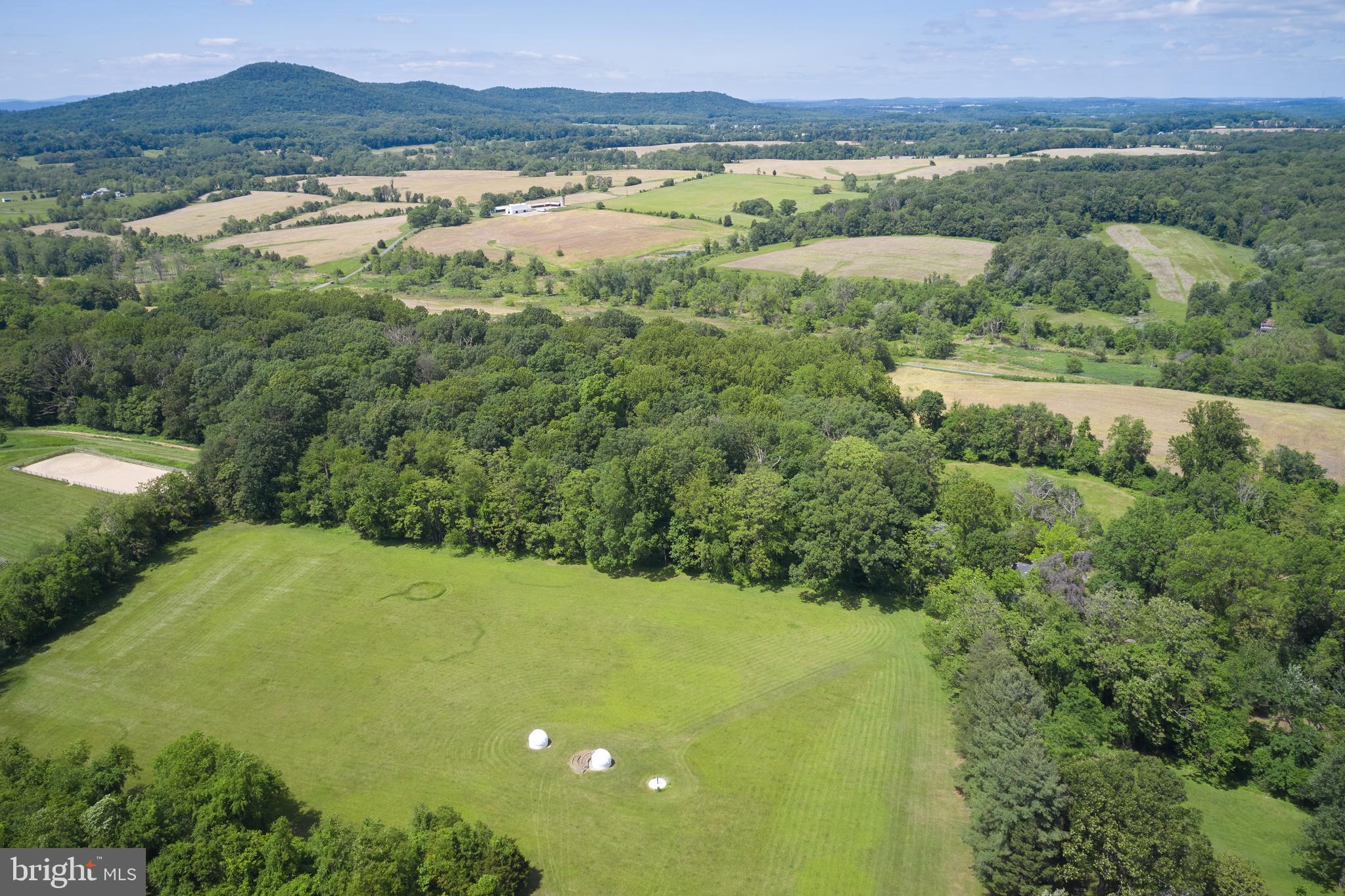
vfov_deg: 46.4
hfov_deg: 65.5
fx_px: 1046
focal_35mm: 28
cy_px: 448
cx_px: 672
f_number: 5.6
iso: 100
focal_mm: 10.26
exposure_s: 1/320
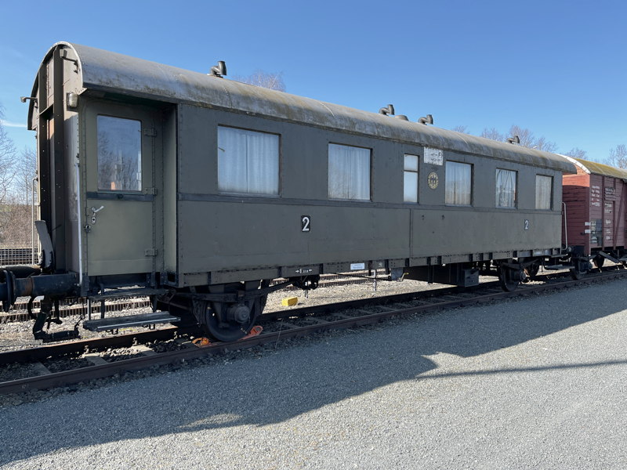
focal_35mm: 26
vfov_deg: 53.1
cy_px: 235
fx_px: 471
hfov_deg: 67.3
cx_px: 314
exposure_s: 1/943
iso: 50
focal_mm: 5.1
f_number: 1.6
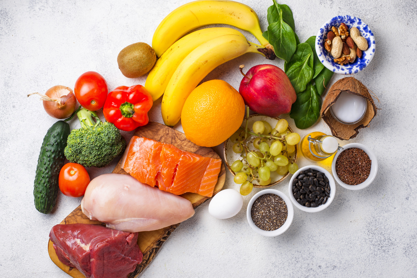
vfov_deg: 27.0
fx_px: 579
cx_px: 208
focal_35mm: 50
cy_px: 139
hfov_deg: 39.6
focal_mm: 50
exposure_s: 1/125
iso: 100
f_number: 10
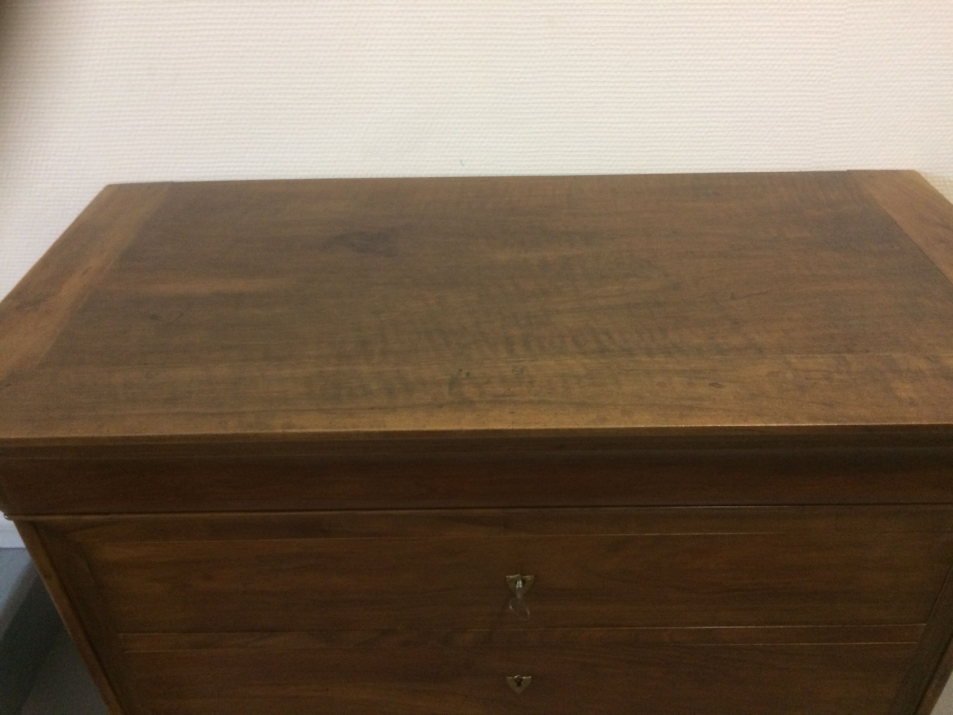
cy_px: 358
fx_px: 798
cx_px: 476
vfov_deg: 48.2
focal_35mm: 29
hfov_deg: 61.7
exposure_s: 1/33
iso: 250
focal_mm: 4.15
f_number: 2.2
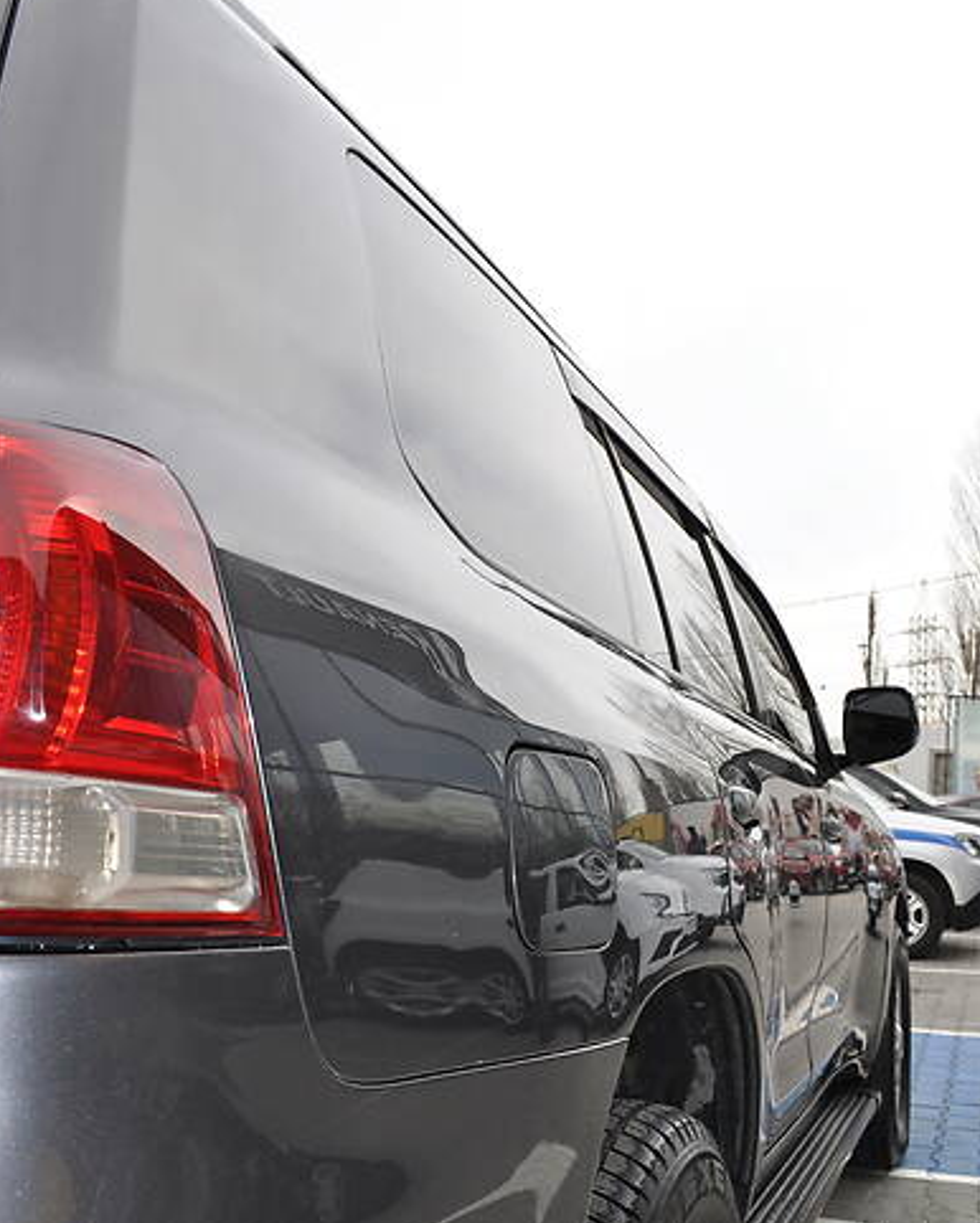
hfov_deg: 42.3
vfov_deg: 51.4
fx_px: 1268
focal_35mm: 35
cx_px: 480
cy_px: 683
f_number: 10
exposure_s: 1/200
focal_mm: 20
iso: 200
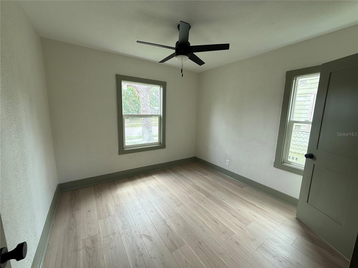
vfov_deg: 85.7
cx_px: 179
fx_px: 145
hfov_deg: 102.1
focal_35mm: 14
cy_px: 134
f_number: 2.2
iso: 64
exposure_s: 1/99
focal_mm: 2.22
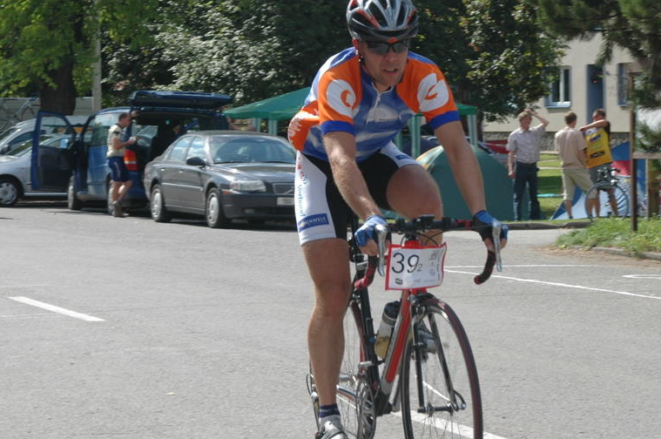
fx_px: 2292
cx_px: 401
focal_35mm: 125
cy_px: 234
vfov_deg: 10.9
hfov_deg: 16.4
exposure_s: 1/350
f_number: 9.5
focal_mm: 60
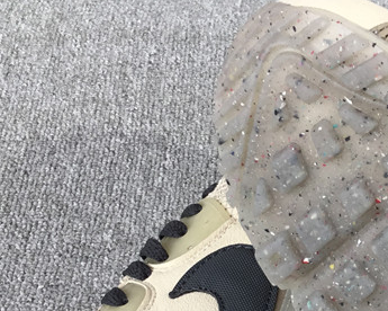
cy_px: 287
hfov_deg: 22.9
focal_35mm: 79
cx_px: 416
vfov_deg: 19.0
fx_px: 907
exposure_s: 1/100
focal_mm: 3.3
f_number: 2.4
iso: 25
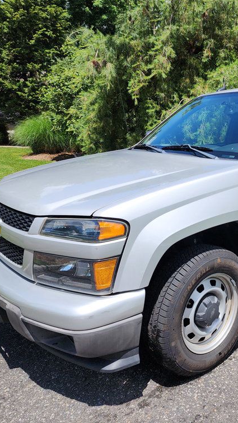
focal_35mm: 34
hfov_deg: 32.8
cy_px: 208
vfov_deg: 58.0
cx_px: 216
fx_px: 381
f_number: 1.8
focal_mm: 6.4
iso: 12
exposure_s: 1/917
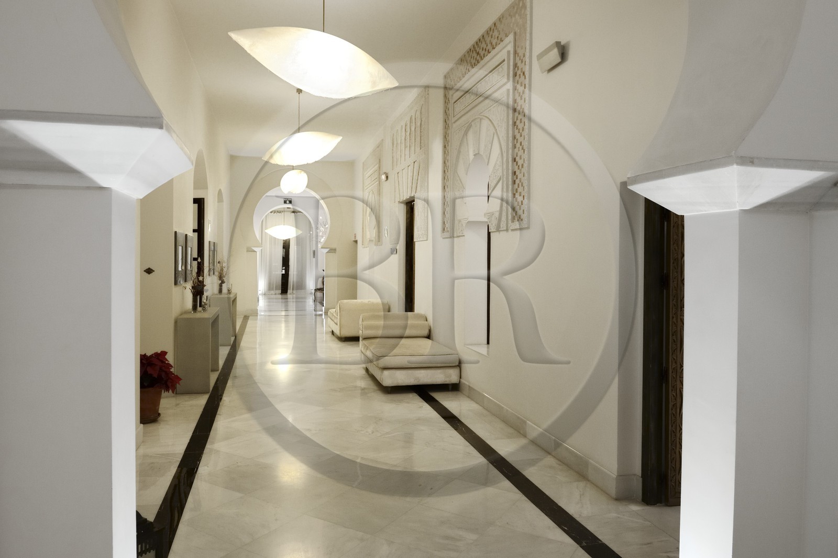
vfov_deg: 53.1
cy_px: 279
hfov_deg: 73.8
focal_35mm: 24
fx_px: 559
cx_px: 419
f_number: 7.1
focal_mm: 24
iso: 1600
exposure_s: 1/8
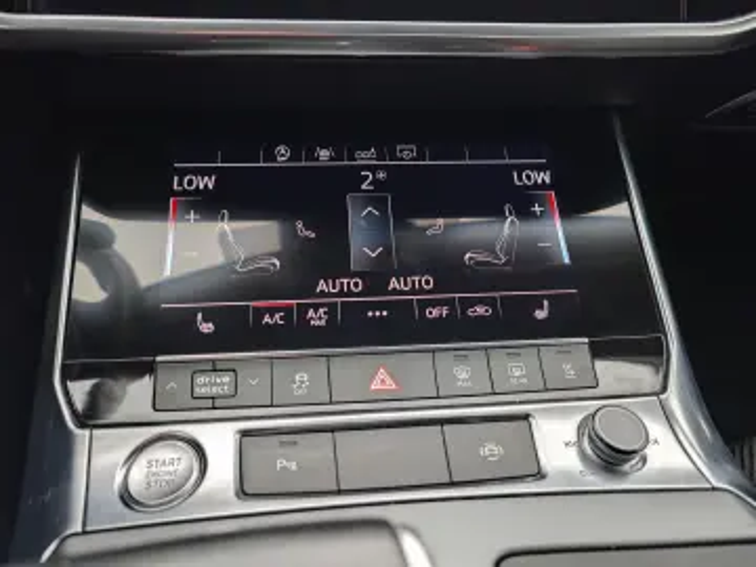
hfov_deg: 73.9
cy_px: 284
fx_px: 502
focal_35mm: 23
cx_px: 378
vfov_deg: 58.9
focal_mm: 6.55
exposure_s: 1/89.4
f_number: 1.6
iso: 400
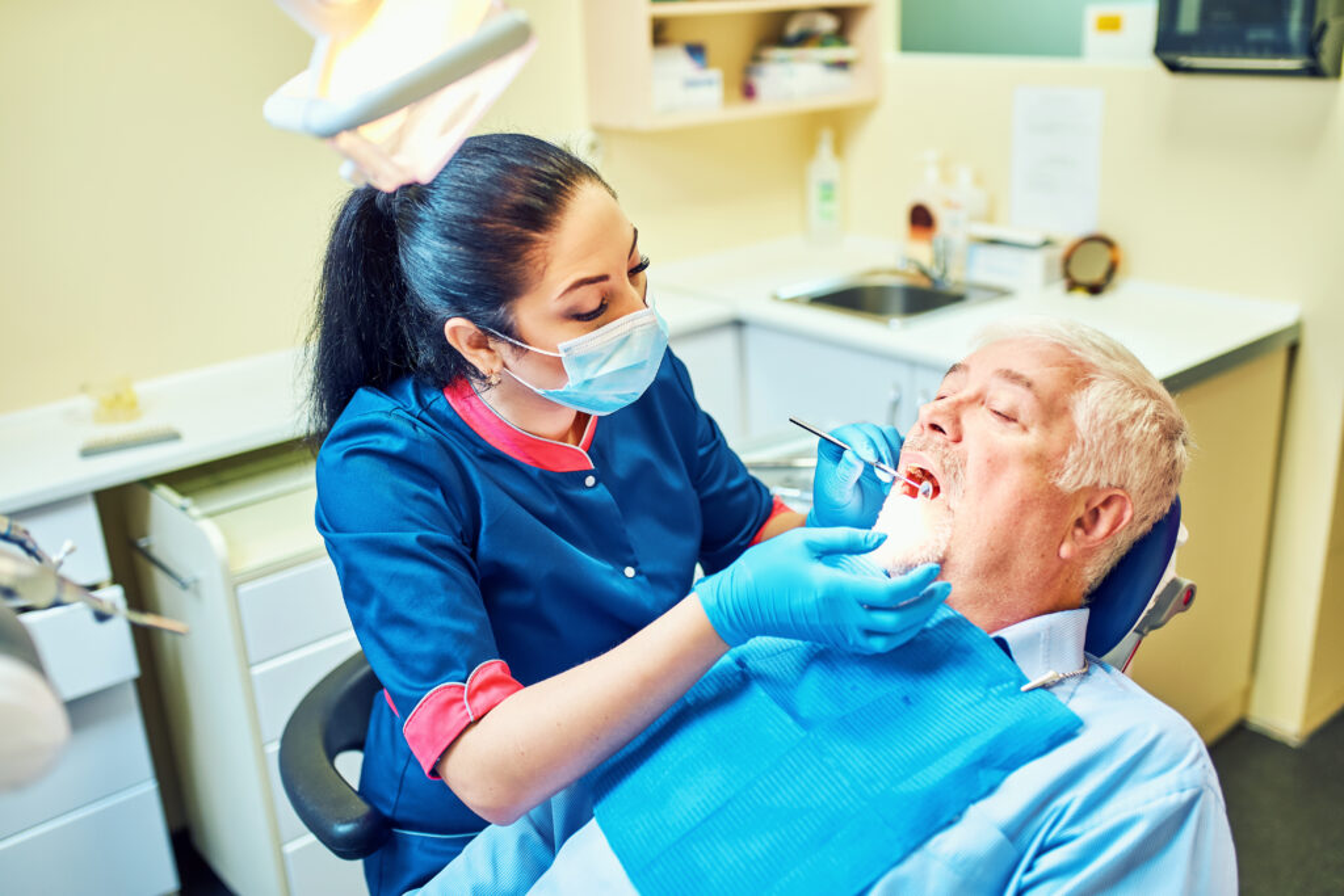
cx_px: 672
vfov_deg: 37.9
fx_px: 1307
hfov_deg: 54.4
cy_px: 448
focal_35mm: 35
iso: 400
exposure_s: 1/125
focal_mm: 35
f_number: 2
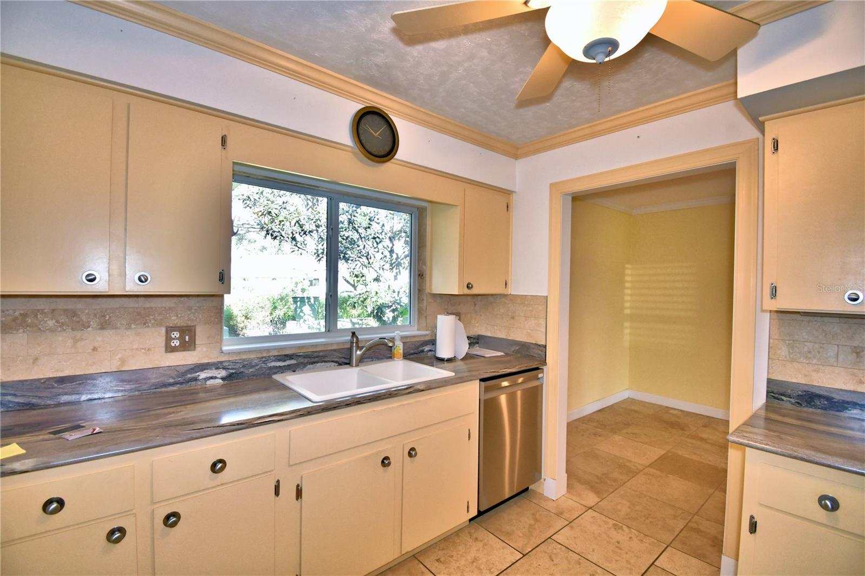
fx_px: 360
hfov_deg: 100.4
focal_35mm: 15
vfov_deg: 77.3
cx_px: 432
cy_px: 288
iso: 200
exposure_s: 1/60
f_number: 4.5
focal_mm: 10
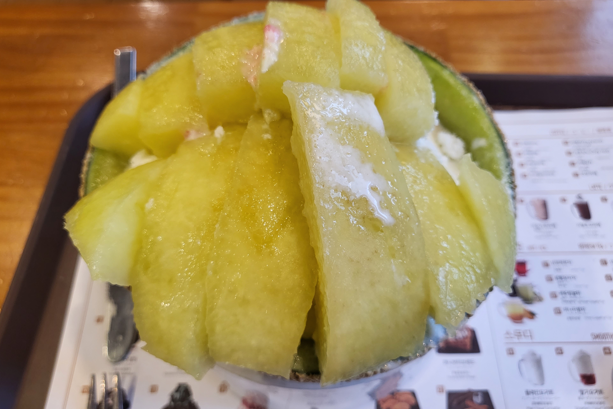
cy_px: 191
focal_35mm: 28
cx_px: 313
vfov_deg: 46.4
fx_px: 477
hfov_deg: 65.5
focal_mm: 4.25
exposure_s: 1/60
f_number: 1.8
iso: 160
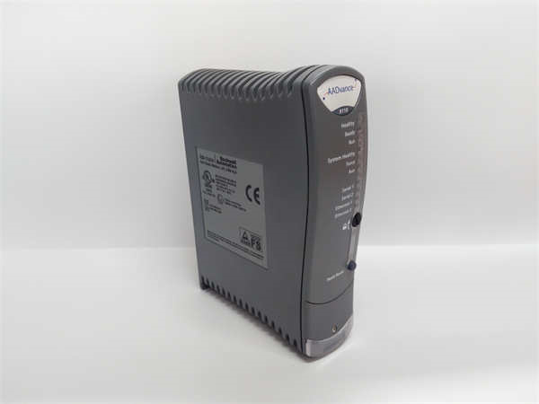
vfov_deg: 51.4
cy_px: 202
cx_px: 270
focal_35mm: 27
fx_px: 420
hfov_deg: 65.3
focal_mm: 3.79
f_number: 2
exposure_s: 1/33
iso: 152
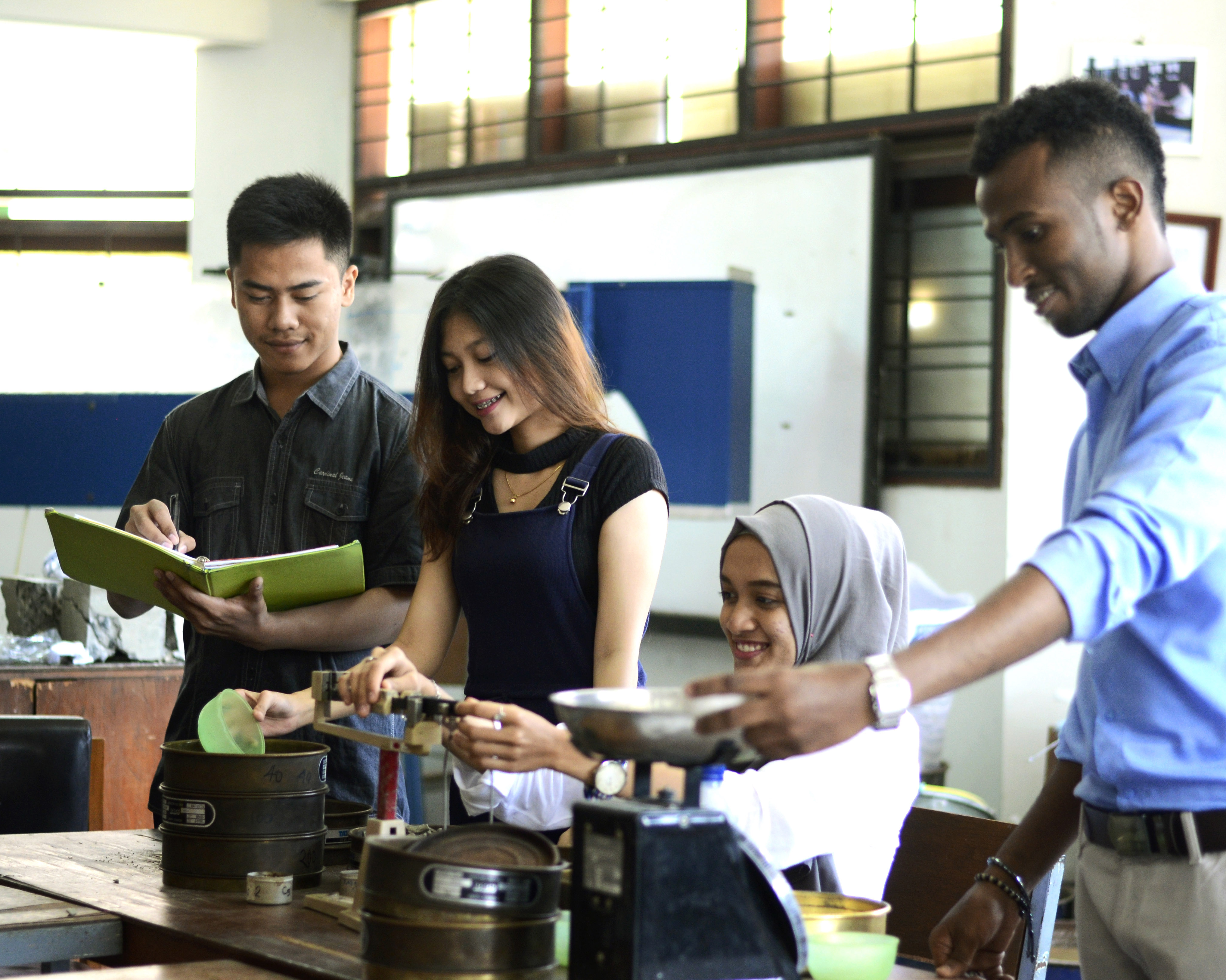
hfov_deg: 22.5
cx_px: 644
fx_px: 3084
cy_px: 491
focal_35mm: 85
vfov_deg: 18.1
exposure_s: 1/250
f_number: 1.8
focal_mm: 50
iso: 800
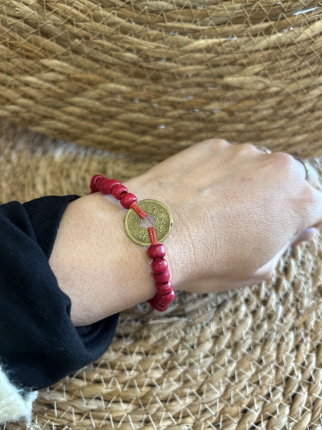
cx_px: 161
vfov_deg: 67.3
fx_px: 322
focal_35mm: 26
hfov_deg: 53.1
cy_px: 215
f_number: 1.5
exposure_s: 1/50
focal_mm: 5.7
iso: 80
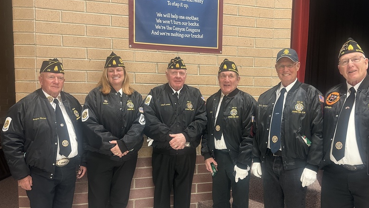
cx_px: 214
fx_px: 333
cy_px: 115
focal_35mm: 34
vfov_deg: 34.6
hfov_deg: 57.7
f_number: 1.78
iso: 250
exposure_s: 1/60
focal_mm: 6.86
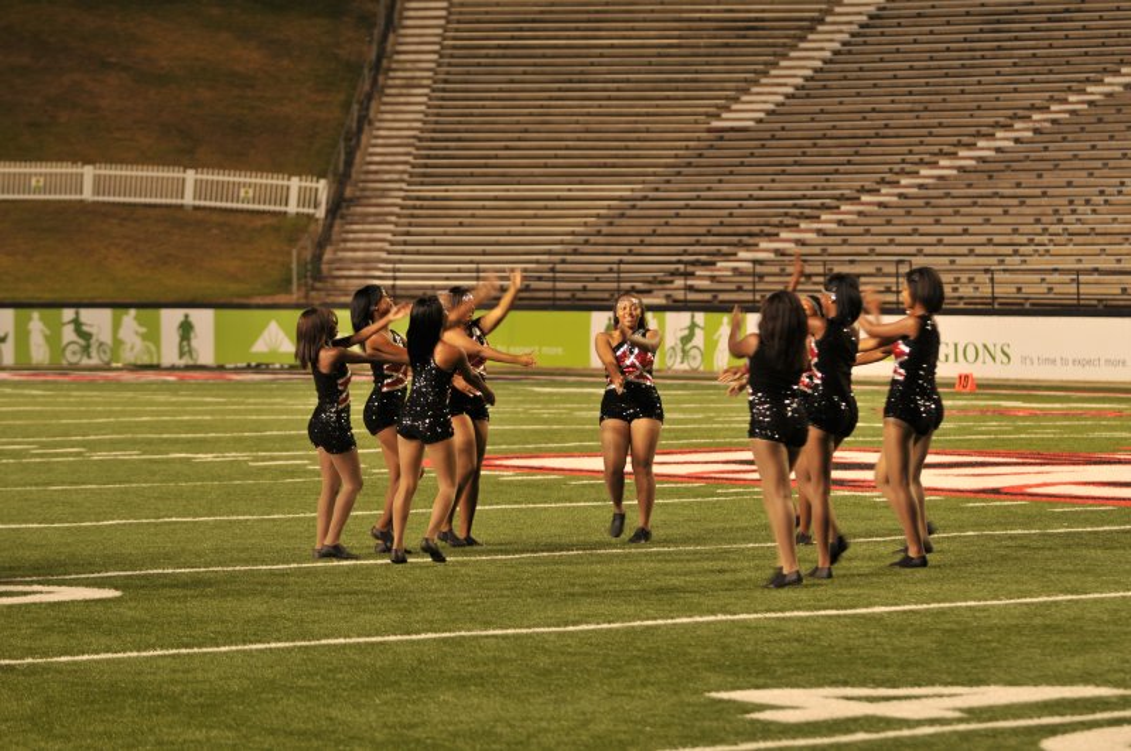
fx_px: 4471
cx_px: 566
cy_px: 376
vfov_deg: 9.6
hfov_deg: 14.4
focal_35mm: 142
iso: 220
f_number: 2.8
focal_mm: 95
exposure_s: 1/60
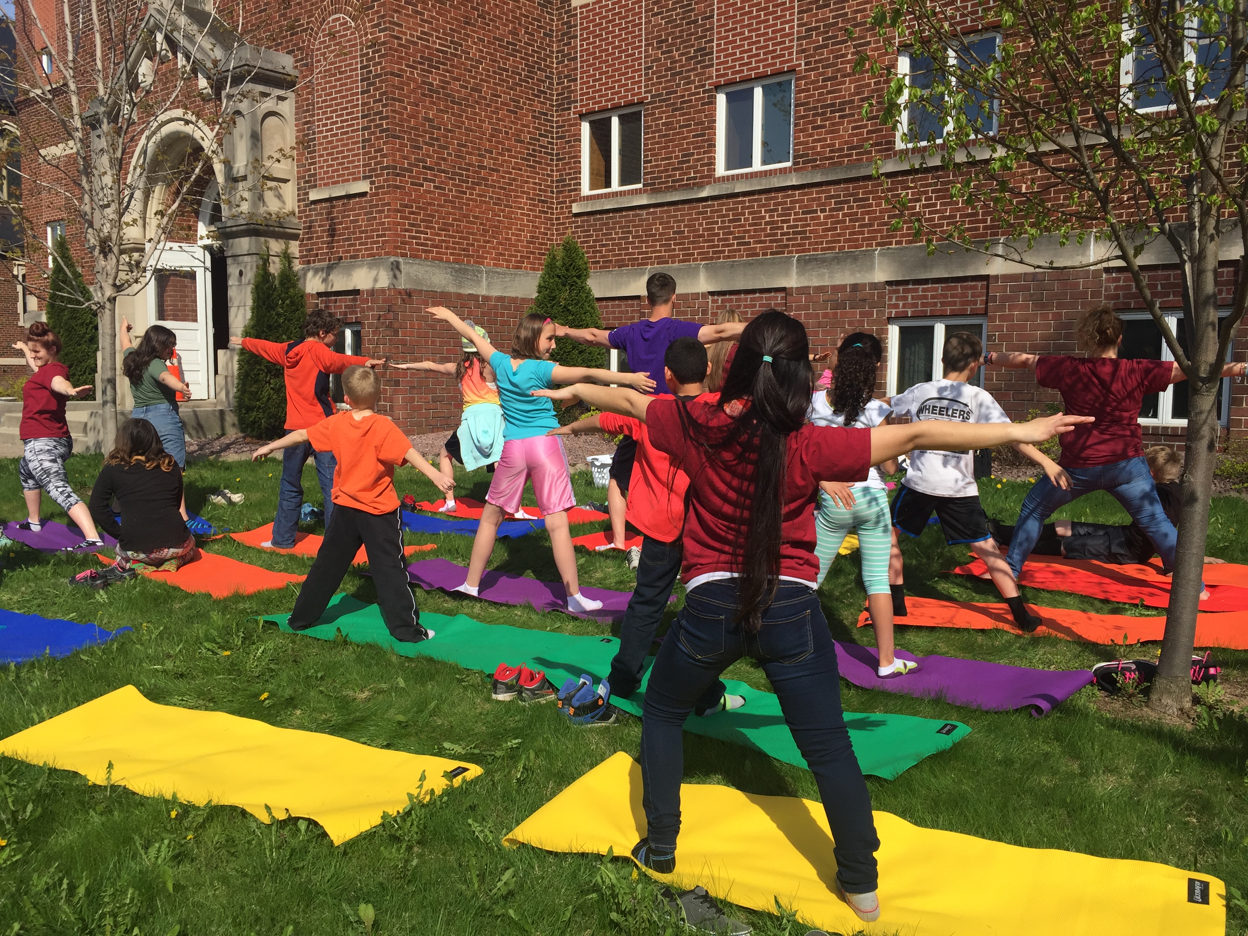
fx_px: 1046
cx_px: 624
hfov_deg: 61.7
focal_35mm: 29
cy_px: 468
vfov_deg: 48.2
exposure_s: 1/2639
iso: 32
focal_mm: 4.15
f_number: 2.2
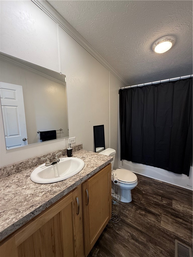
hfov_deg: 85.7
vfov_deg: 102.1
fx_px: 104
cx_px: 96
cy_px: 128
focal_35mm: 14
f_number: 2.2
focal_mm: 2.22
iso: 200
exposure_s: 1/60
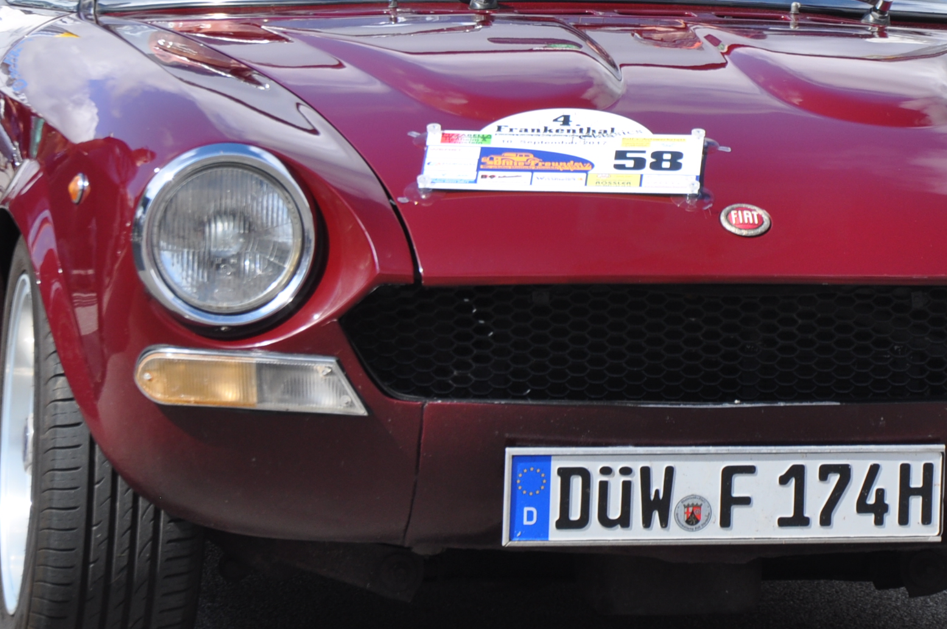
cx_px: 633
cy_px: 139
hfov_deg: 6.8
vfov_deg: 4.5
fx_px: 7988
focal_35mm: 304
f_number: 8
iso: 200
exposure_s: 1/320
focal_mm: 98
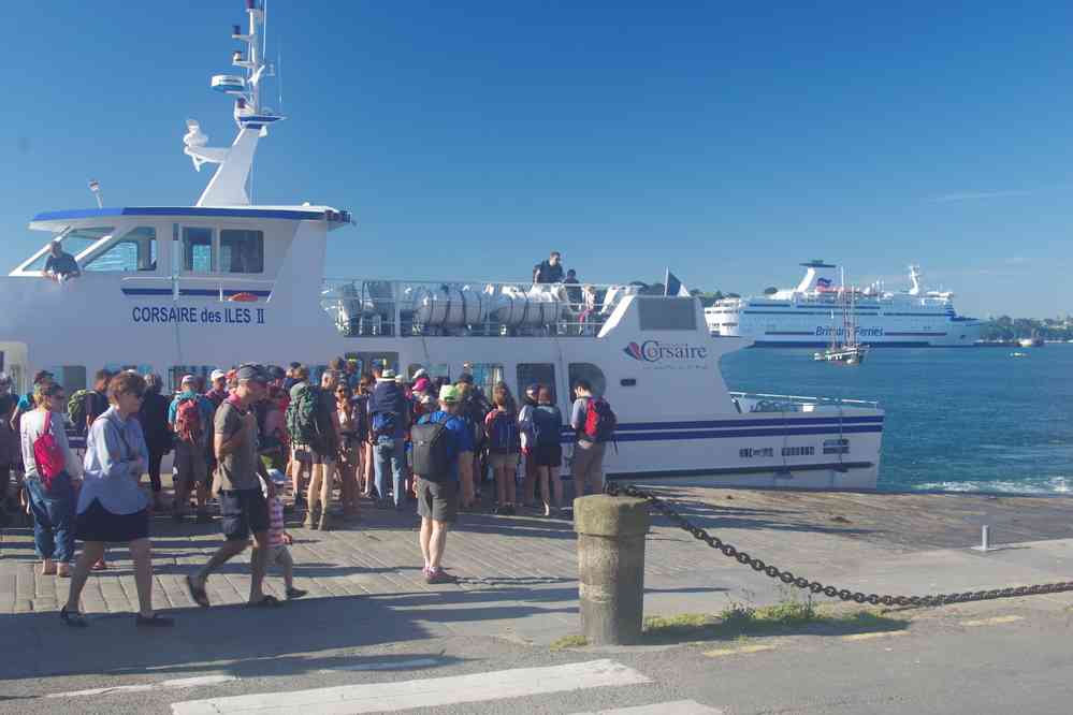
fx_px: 1252
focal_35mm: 42
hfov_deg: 46.4
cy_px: 358
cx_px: 536
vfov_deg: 31.9
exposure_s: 1/60
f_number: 10
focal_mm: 28
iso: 200
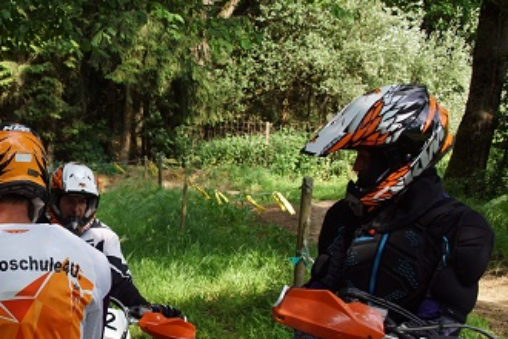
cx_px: 46
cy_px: 224
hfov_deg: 24.3
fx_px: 1143
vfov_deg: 16.8
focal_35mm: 81
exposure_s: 1/80
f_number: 5.6
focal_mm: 28
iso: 100
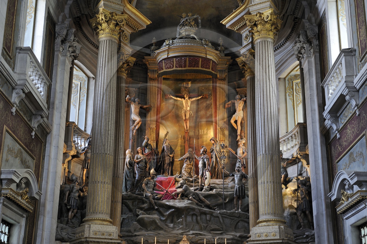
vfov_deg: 24.2
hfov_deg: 35.7
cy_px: 122
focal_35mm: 56
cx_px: 184
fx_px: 570
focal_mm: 56
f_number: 3.5
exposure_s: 1/40
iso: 800
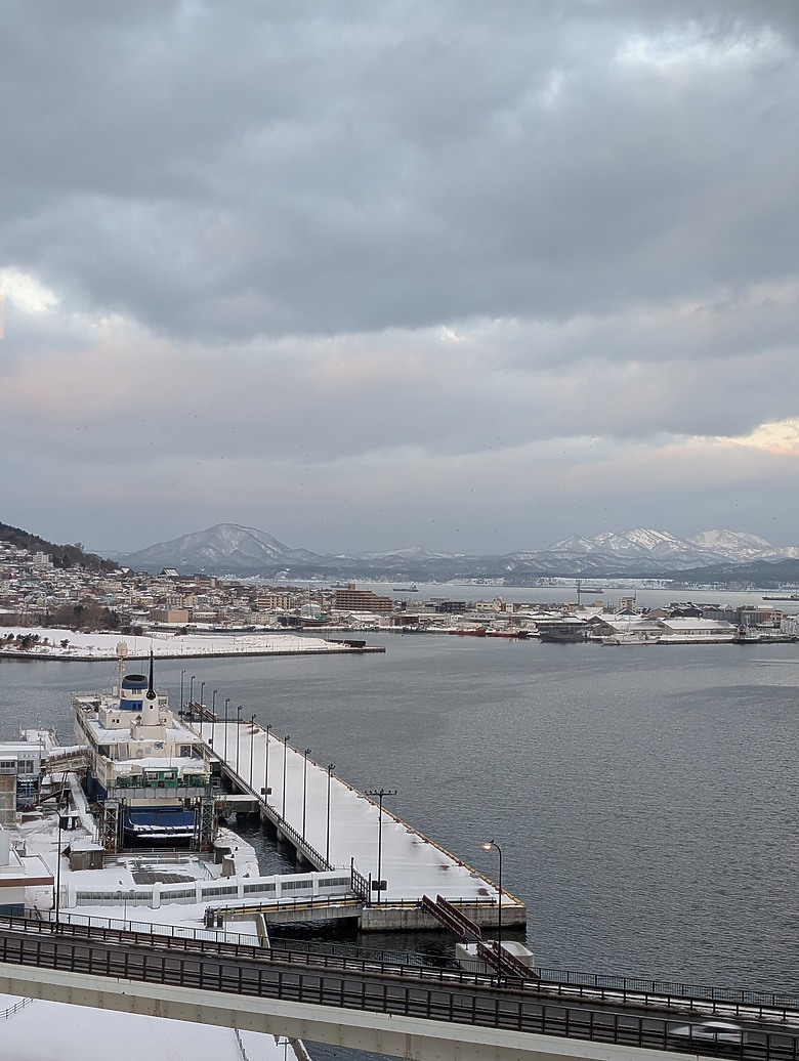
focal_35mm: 49
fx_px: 1504
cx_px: 400
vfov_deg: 38.9
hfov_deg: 29.7
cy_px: 530
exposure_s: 1/24.8
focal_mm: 6.9
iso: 20
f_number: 1.68
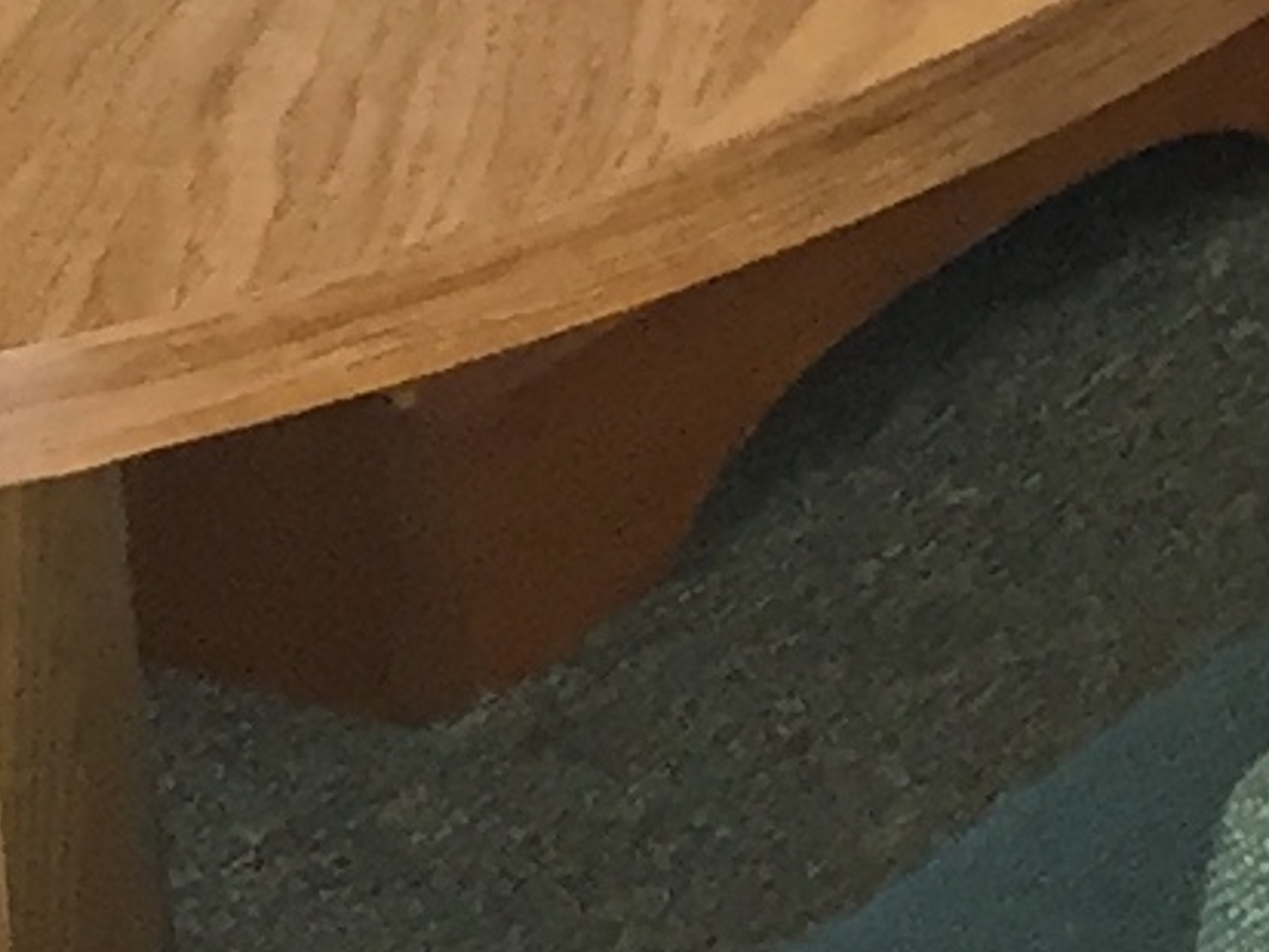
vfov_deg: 5.7
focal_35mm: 229
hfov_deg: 7.1
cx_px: 4495
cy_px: -2653
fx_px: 8397
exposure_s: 1/30
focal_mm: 4.15
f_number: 2.2
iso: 64
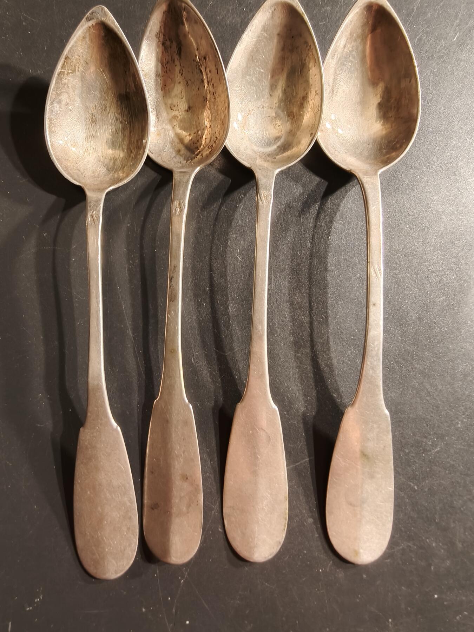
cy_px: 316
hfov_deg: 58.9
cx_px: 237
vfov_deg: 73.9
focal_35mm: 23
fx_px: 420
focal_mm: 2.32
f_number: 2
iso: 250
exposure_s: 1/50
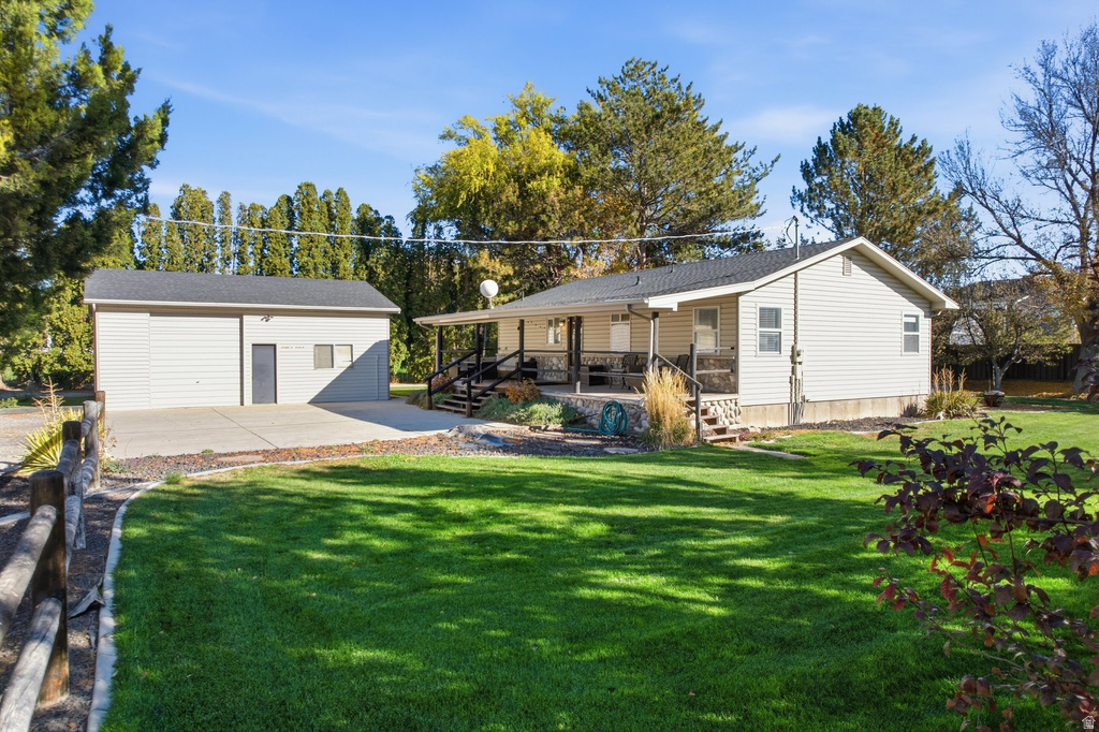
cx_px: 550
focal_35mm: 22
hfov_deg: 78.6
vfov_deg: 57.2
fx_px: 671
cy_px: 366
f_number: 2.8
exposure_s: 1/1250
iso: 110
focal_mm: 8.4
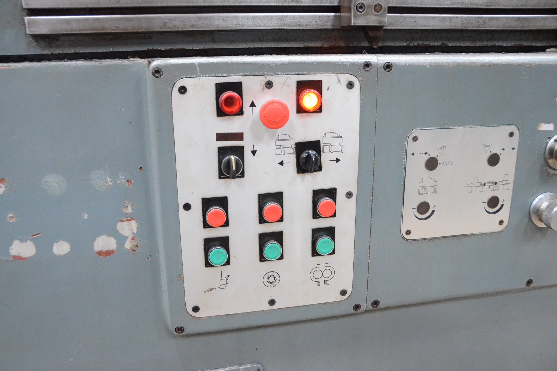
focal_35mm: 31
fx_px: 480
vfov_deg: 42.3
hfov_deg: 60.3
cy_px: 181
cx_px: 270
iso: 6400
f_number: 3.5
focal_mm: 20
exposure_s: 1/500
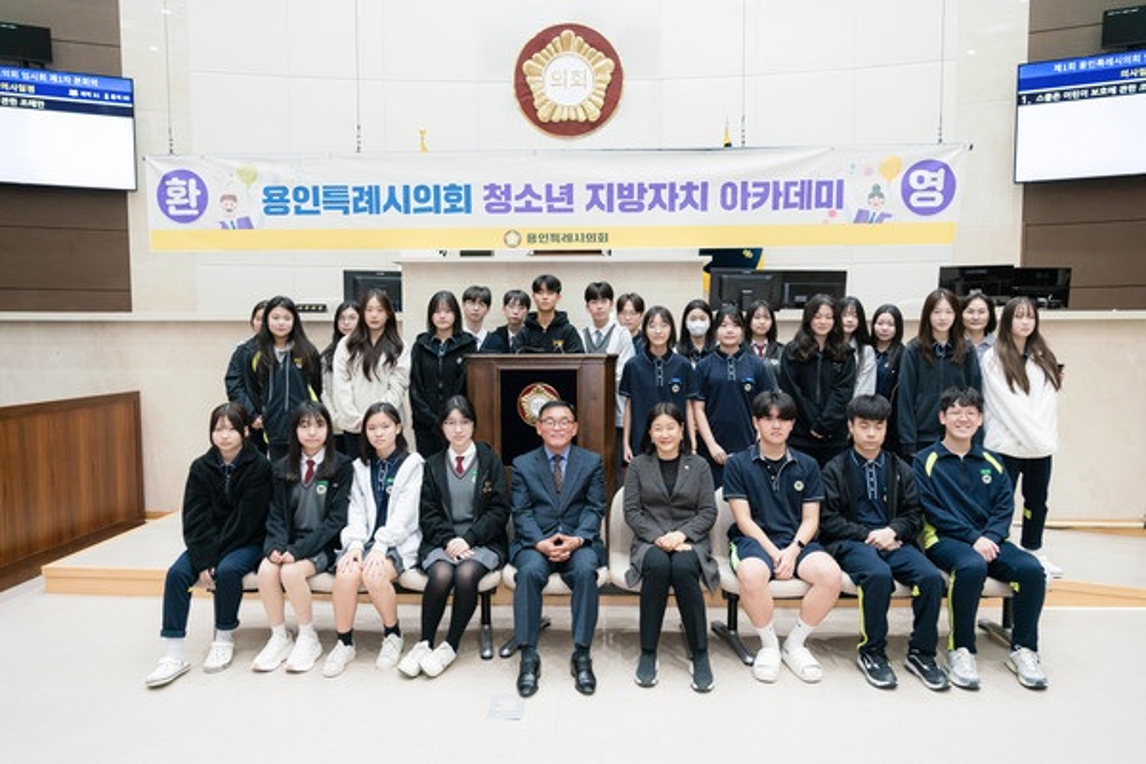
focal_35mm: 24
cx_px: 573
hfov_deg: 73.7
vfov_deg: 53.1
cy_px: 382
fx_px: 764
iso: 3200
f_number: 4
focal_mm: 24
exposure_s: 1/250
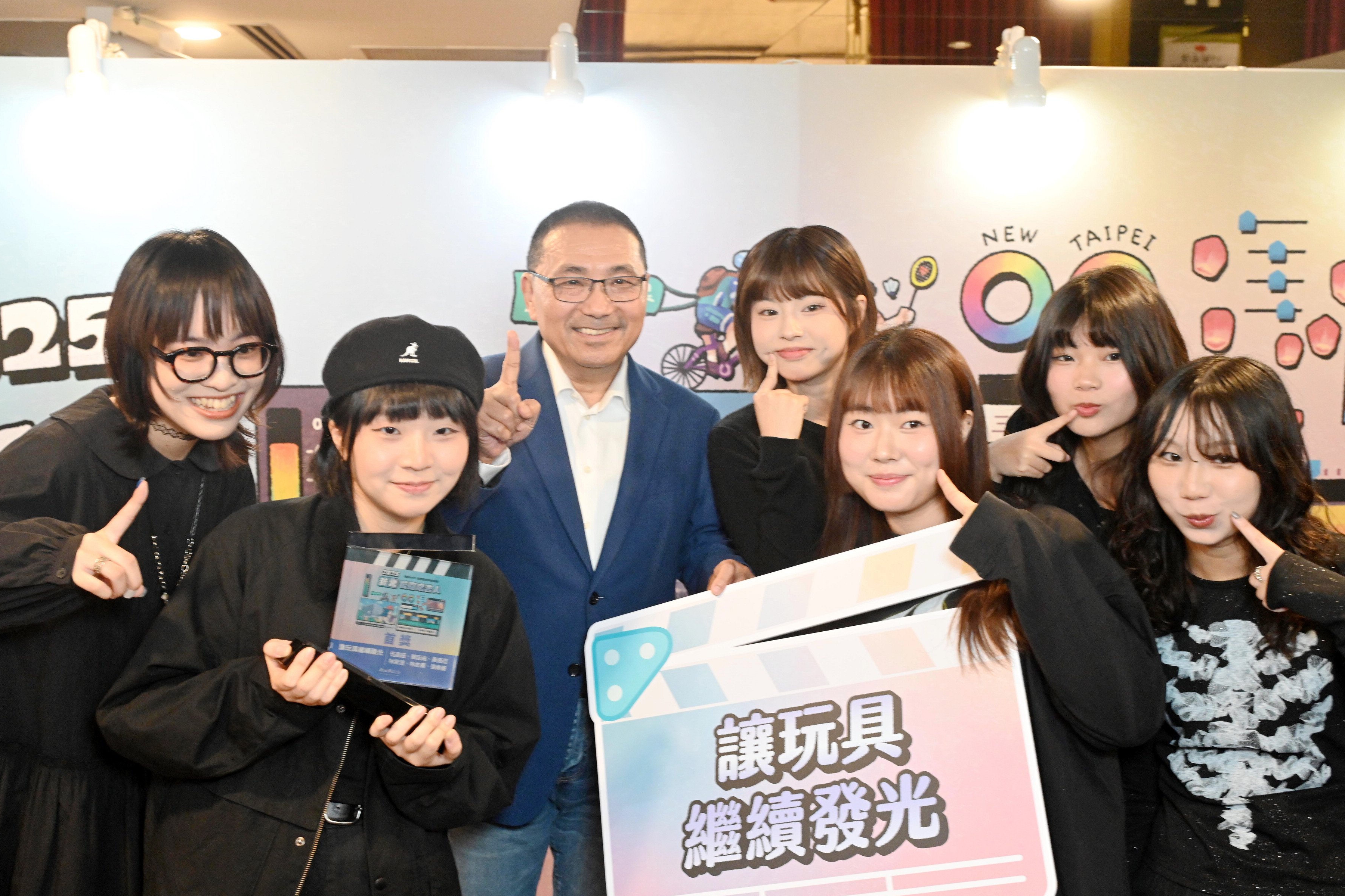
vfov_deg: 32.6
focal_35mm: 41
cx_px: 660
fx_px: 1532
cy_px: 468
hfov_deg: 47.4
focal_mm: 36
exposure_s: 1/125
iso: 3200
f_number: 4.5
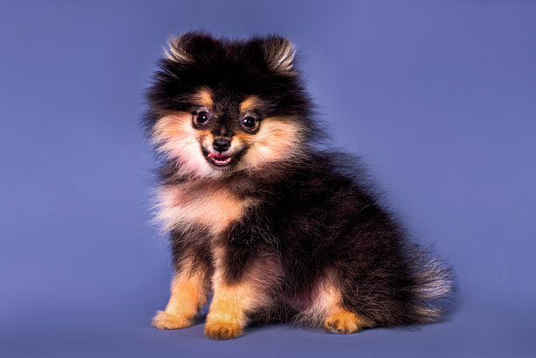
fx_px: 745
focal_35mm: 50
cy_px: 179
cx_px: 268
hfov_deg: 39.6
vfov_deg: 27.0
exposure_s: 1/200
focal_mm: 50
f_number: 9
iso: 100
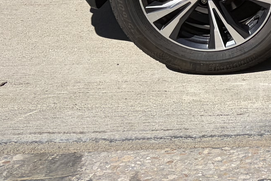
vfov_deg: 11.1
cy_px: -110
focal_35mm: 118
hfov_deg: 14.8
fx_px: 888
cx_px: 508
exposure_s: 1/5814
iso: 64
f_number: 1.6
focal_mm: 5.96
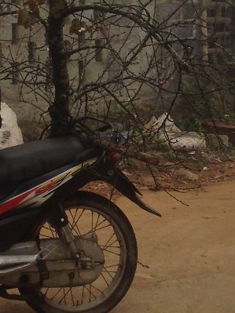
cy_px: -27
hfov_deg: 14.9
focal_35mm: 97
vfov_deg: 19.4
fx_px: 878
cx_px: -16
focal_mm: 4.12
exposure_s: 1/303
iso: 50
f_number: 2.4
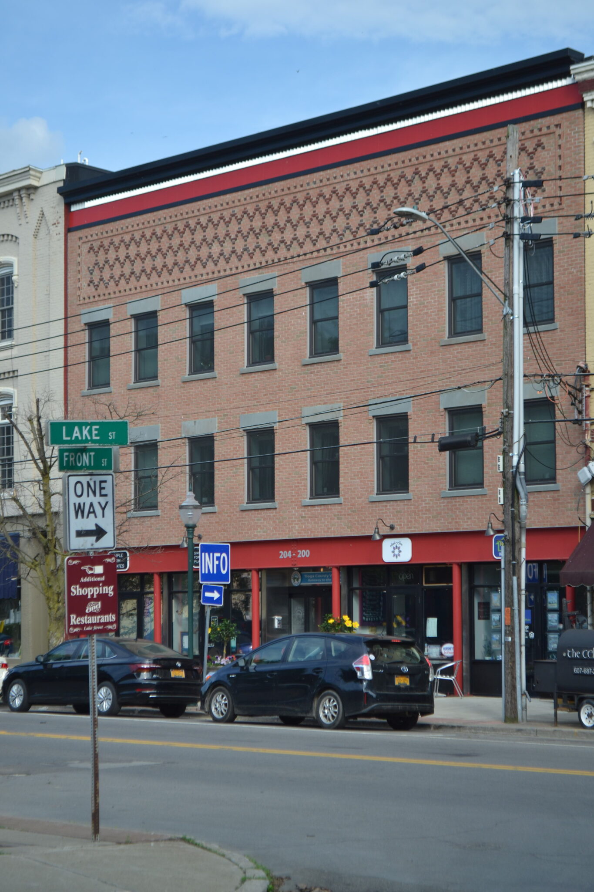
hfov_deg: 16.6
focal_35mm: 82
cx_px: 297
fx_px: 2042
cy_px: 446
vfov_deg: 24.6
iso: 100
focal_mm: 55
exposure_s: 1/250
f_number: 5.6
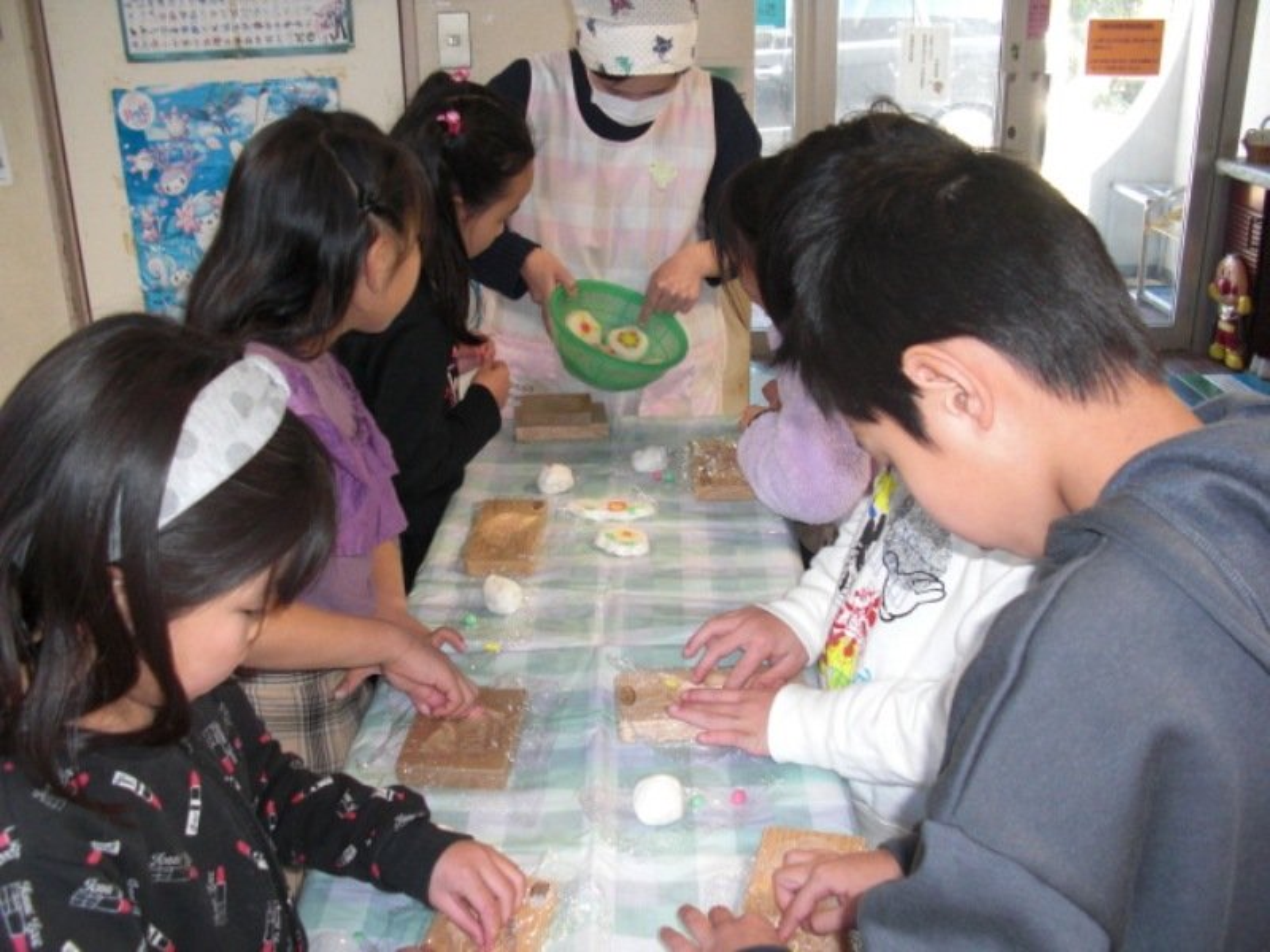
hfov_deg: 51.4
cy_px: 476
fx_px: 1321
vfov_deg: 39.7
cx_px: 635
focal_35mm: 36
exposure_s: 1/60
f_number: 2.8
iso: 200
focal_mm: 6.3
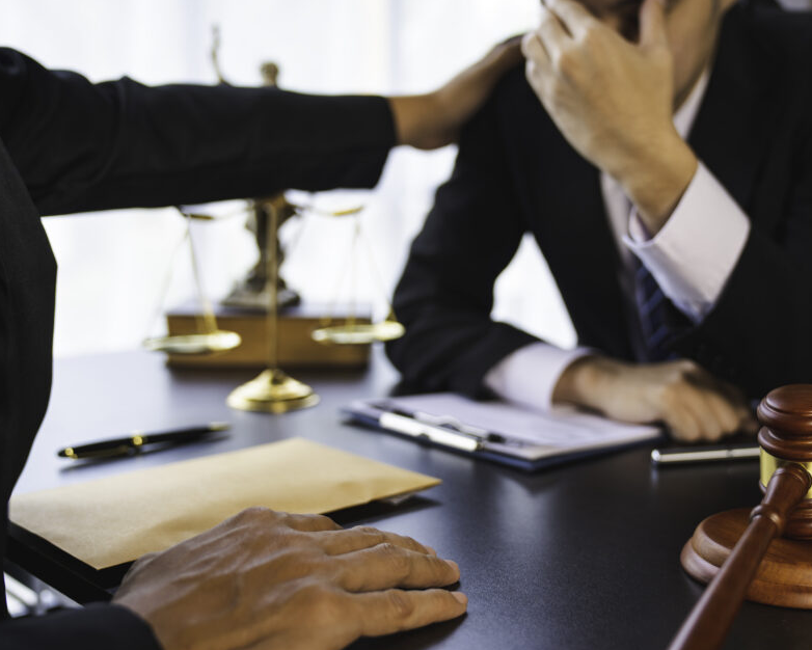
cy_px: 351
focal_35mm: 43
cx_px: 493
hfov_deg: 42.6
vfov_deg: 34.9
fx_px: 1034
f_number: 2.8
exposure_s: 1/100
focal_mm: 35
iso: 250
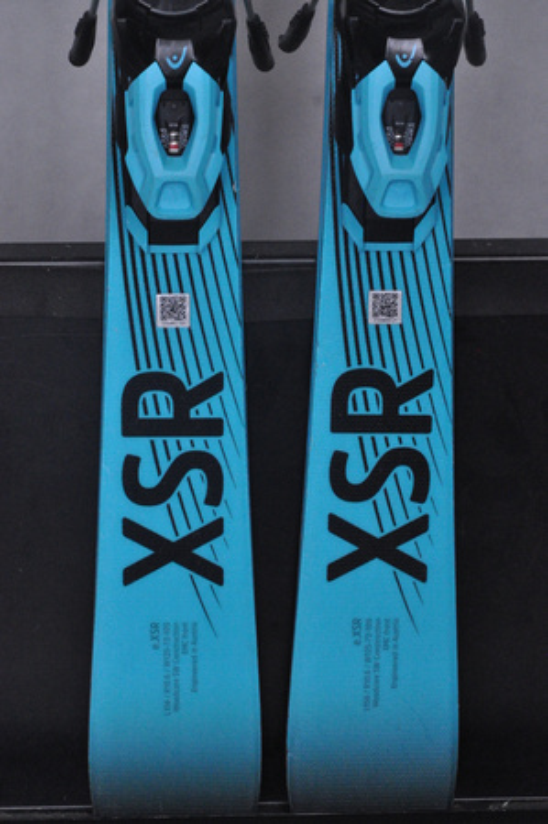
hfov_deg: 10.7
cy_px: 412
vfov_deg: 16.1
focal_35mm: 128
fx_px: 2918
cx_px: 274
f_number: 9.5
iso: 3200
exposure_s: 1/125
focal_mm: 85
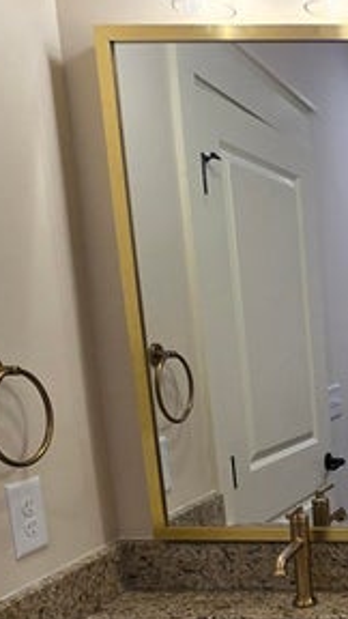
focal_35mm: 42
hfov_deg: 22.5
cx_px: 542
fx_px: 689
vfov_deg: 46.4
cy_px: 473
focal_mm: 2.2
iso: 80
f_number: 2.2
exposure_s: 1/120
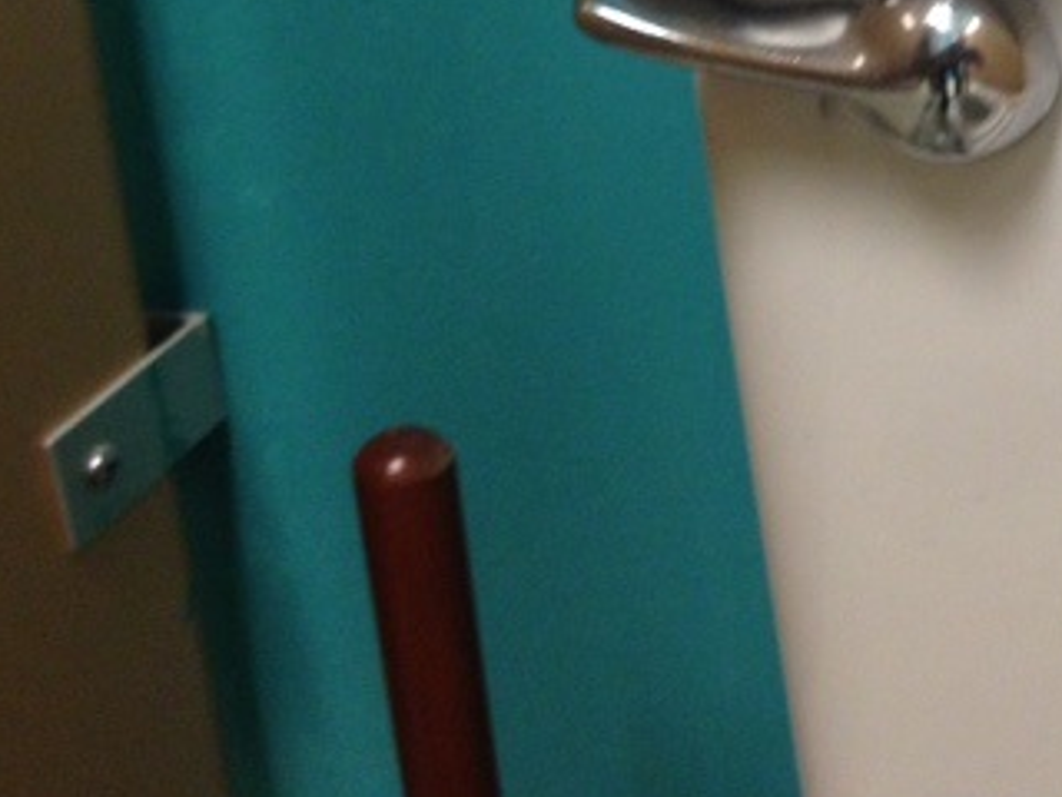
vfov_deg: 20.5
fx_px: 2148
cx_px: 999
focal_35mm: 70
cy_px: 37
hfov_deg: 26.6
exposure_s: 1/20
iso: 200
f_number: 2.4
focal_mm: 4.28
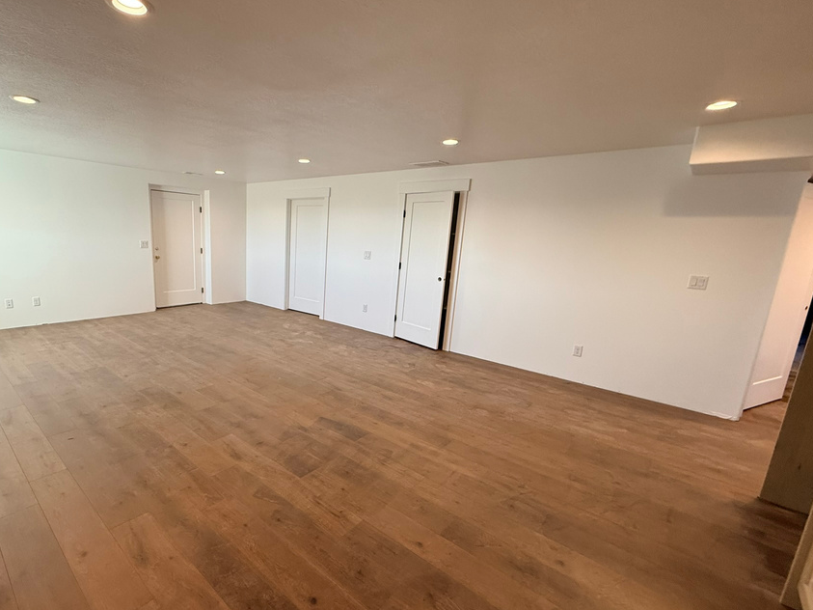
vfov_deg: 74.7
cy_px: 318
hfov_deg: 89.8
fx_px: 399
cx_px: 323
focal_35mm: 17
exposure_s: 1/120
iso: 200
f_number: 2.2
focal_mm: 2.22
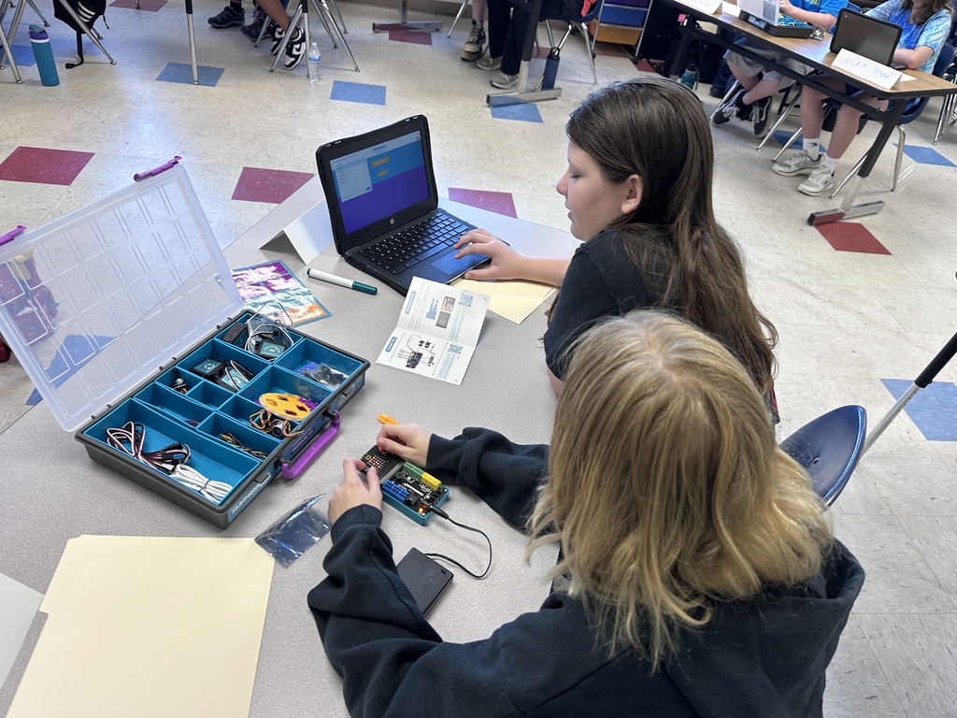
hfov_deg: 71.6
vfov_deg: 56.8
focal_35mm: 24
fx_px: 664
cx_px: 478
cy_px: 359
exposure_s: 1/120
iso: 100
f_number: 1.78
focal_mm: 6.86
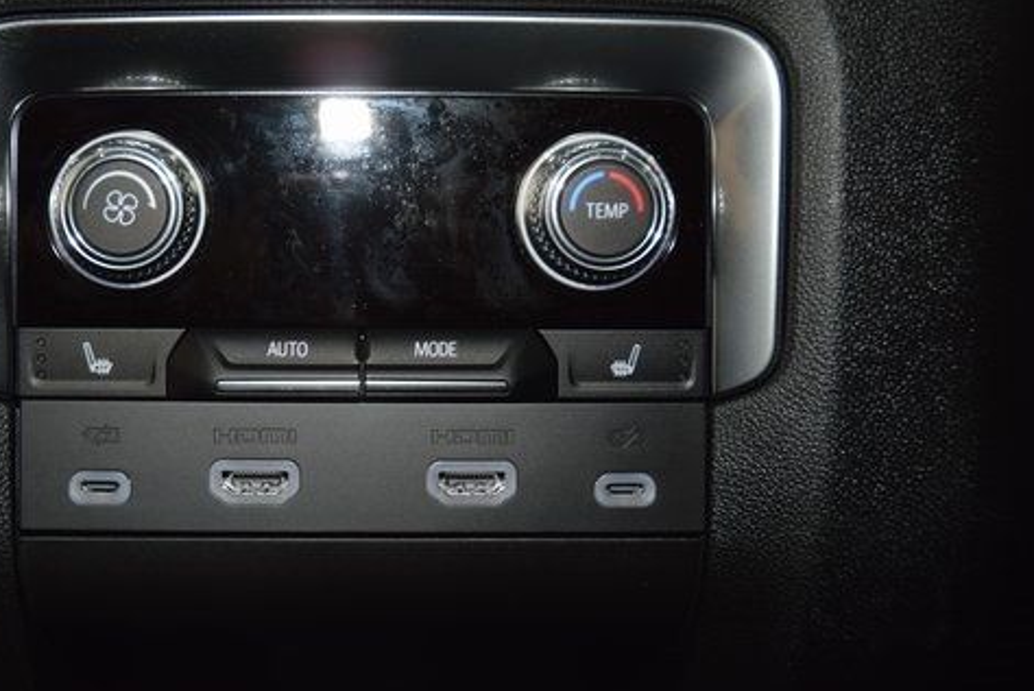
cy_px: 274
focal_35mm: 59
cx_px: 351
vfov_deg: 23.1
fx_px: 1687
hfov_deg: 33.8
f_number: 3.8
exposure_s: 1/25
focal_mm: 29
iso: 450
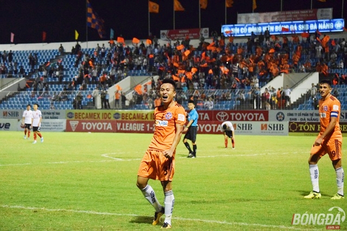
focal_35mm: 117
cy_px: 116
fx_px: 1128
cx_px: 174
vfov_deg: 11.7
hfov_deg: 17.5
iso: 6400
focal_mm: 78
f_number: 4.5
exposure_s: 1/1250
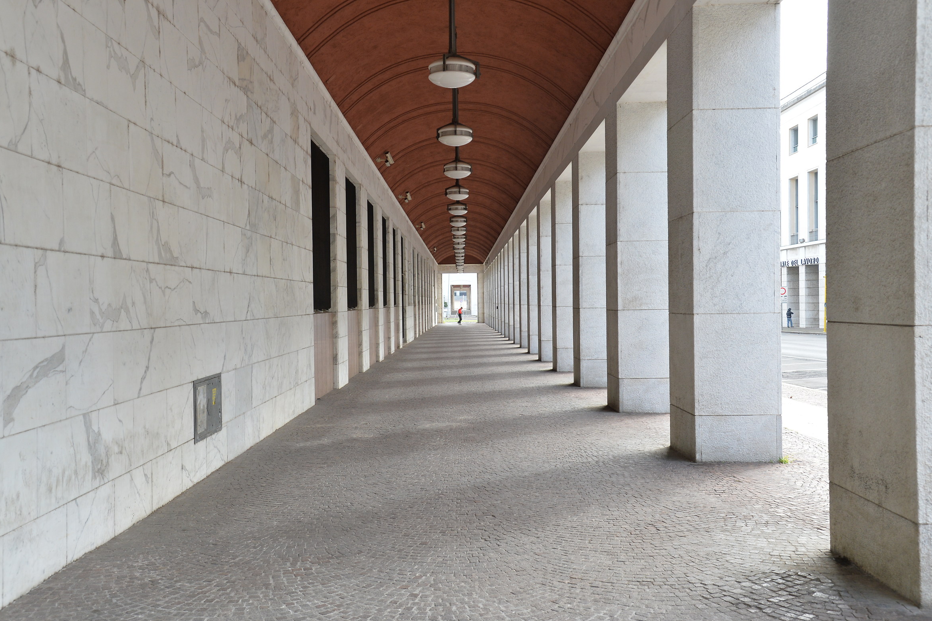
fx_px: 932
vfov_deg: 36.9
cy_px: 314
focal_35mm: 36
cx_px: 466
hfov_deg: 53.1
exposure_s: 1/250
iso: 800
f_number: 6.3
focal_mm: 35
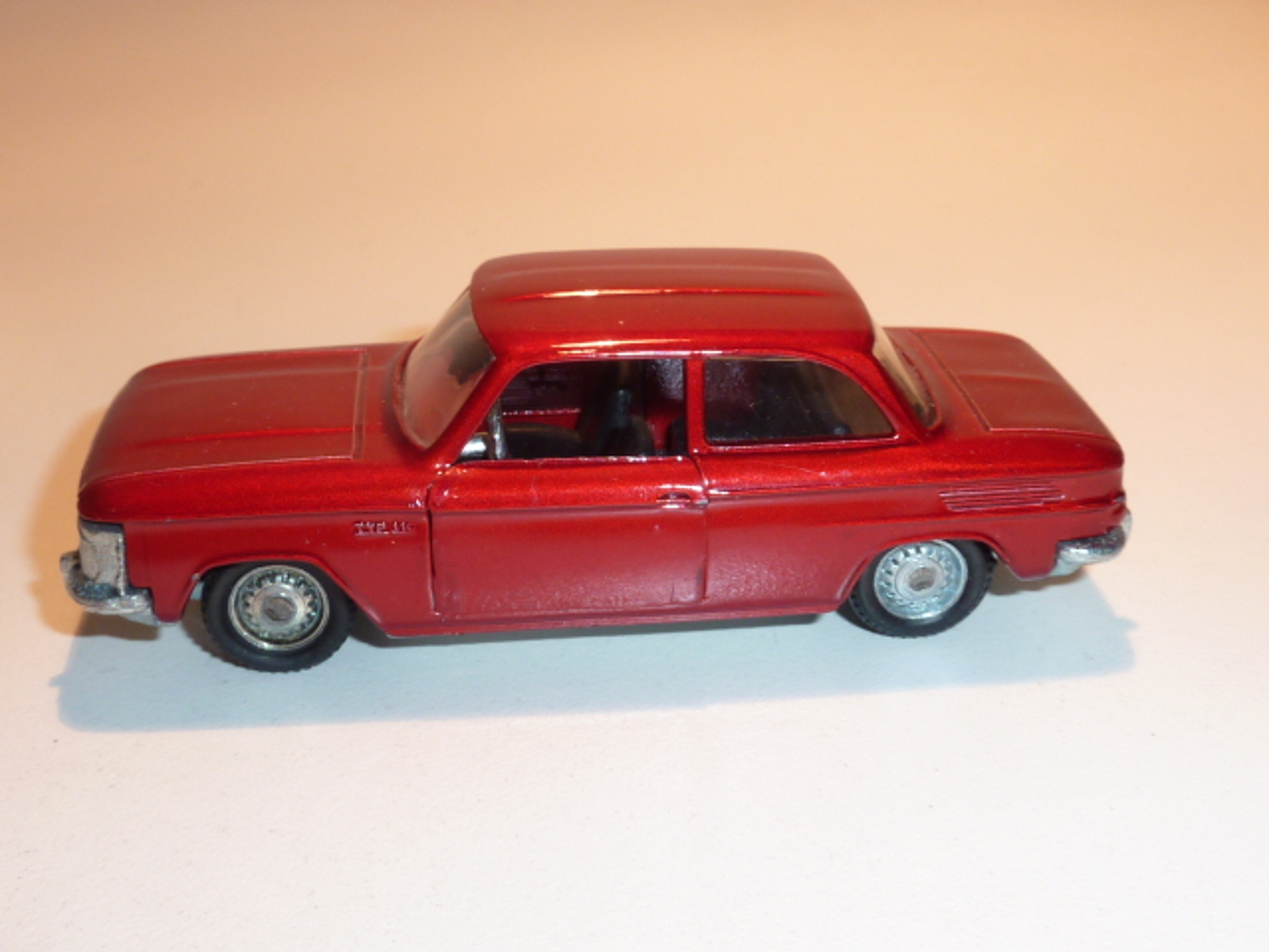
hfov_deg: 39.7
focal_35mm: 48
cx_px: 634
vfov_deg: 30.3
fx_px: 1760
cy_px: 476
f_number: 4
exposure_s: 1/30
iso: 80
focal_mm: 4.4
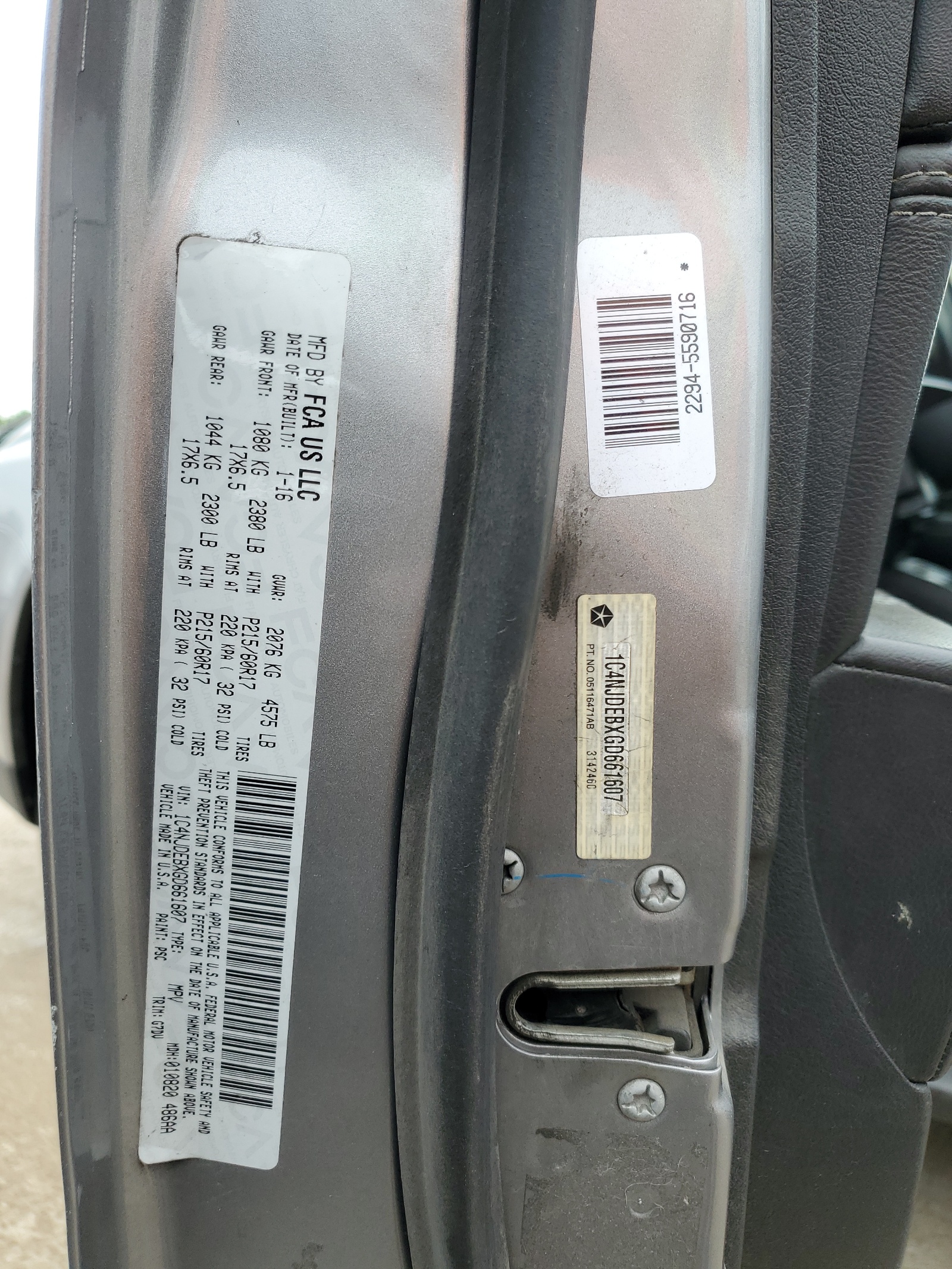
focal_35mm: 26
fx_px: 953
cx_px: 476
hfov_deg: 53.1
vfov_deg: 67.3
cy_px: 634
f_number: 1.5
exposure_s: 1/476
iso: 50
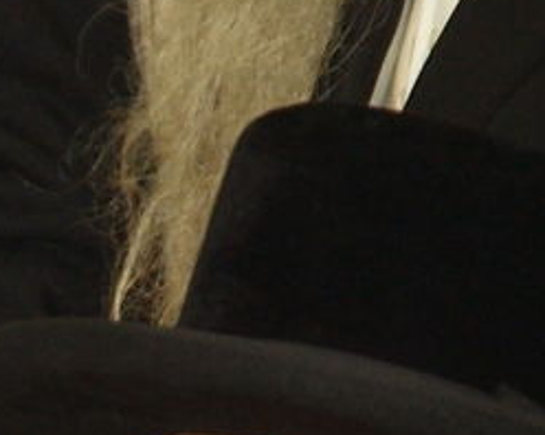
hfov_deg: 3.4
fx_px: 8977
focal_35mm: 557
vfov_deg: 2.8
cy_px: 695
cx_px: -866
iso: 800
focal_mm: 70
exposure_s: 1/60
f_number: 4.8
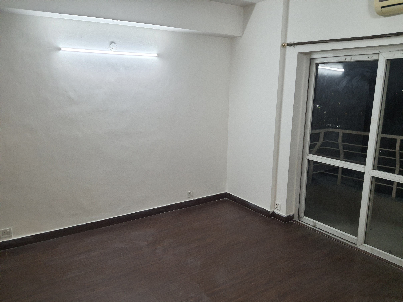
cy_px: 151
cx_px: 202
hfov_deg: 67.3
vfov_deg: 53.1
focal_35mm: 26
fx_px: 303
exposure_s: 1/100
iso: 320
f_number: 1.7
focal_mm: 4.32
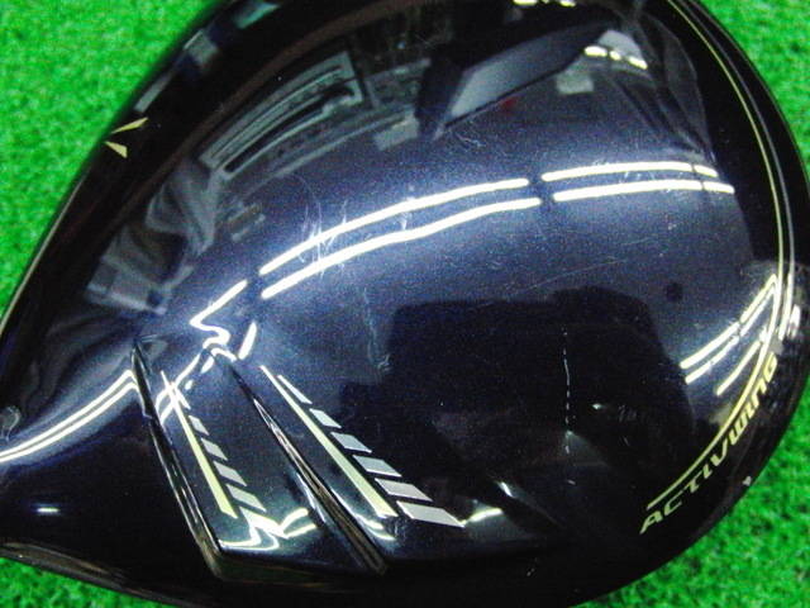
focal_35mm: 37
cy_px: 304
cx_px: 405
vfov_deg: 38.7
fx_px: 866
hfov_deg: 50.1
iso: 3200
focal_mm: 6.42
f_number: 3.6
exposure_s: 1/160
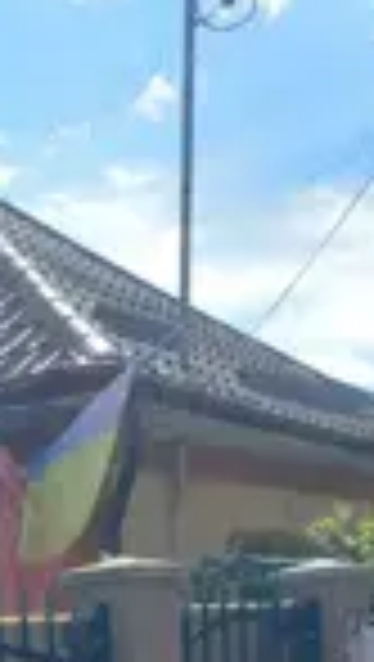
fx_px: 1301
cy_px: 860
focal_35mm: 74
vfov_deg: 24.8
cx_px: -36
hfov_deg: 15.9
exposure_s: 1/331
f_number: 1.8
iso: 25
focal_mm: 4.6
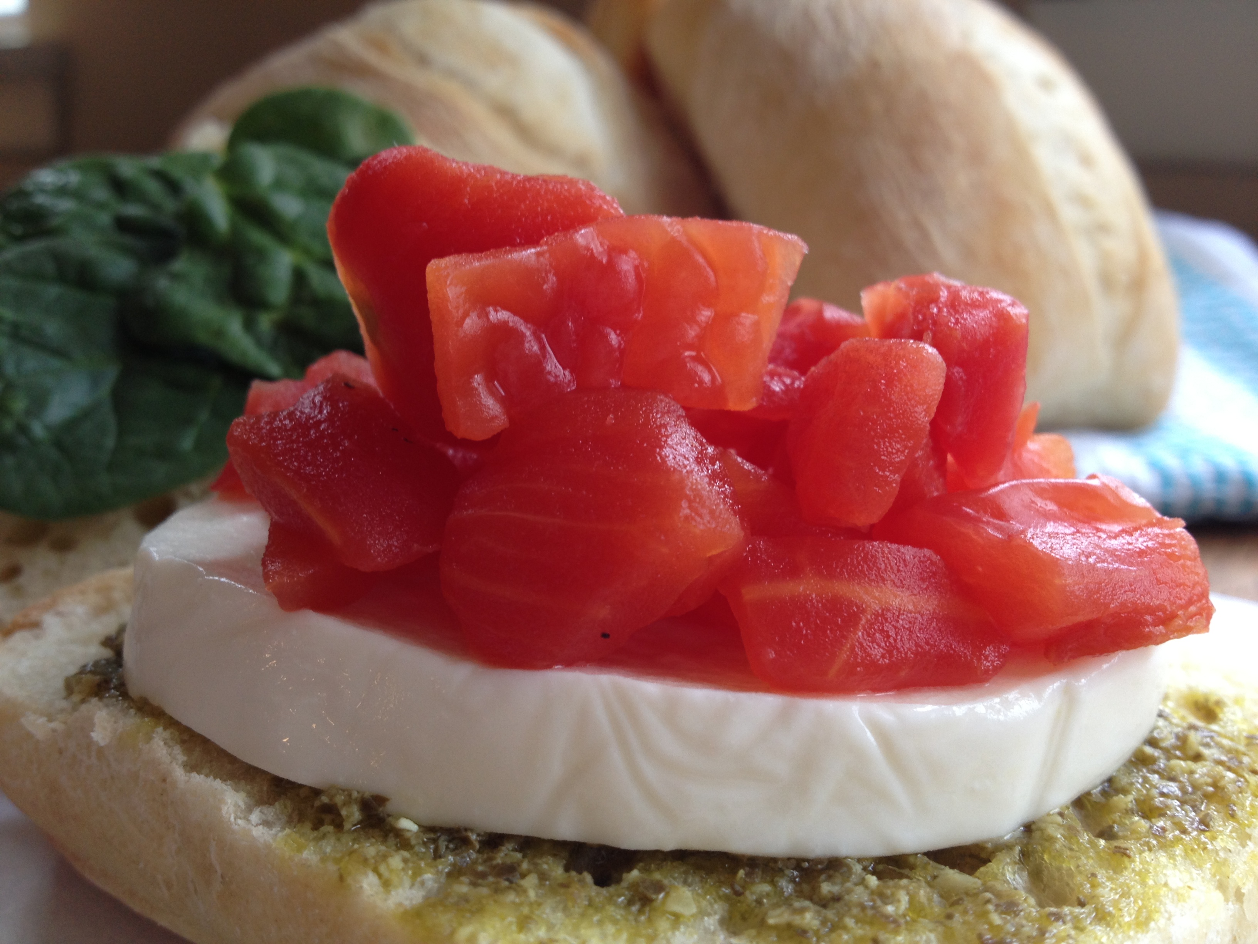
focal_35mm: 35
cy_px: 472
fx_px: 1272
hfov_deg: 52.6
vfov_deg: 40.7
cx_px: 629
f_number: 2.4
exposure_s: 1/20
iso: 50
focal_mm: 4.28
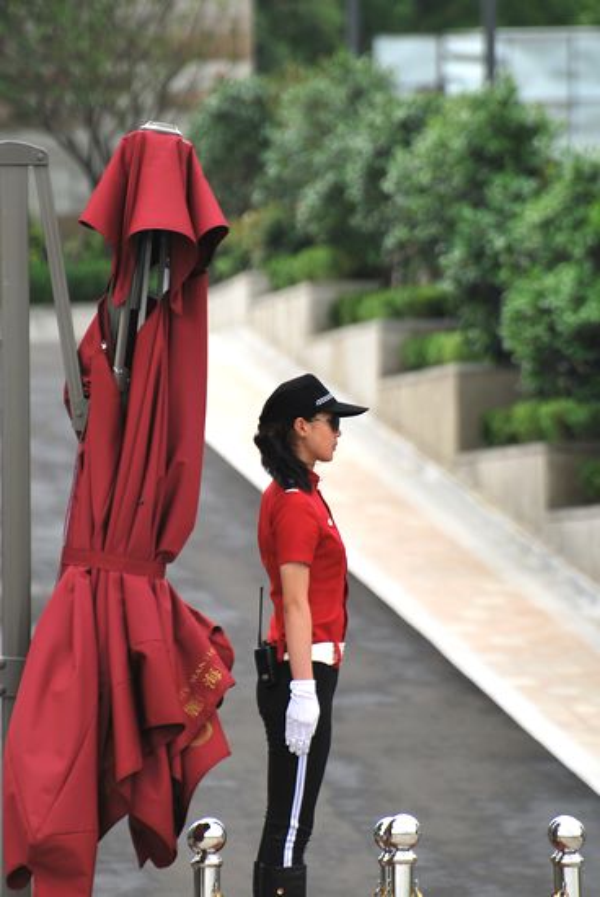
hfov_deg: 3.1
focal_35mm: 450
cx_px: 300
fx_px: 11221
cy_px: 448
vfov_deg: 4.6
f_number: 5.6
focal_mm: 300
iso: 100
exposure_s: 1/125
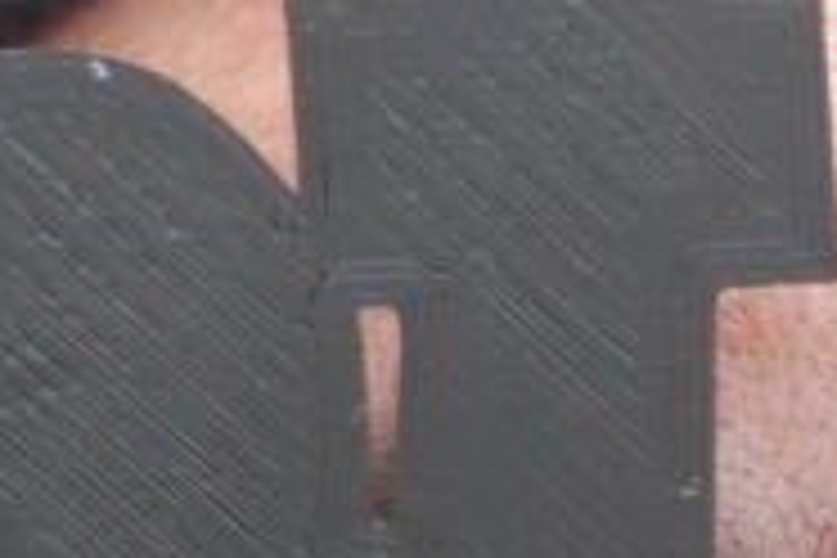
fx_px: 6765
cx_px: 927
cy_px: 1008
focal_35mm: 291
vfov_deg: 4.7
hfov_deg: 7.0
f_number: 2.8
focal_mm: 16.94
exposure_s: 1/50
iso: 400
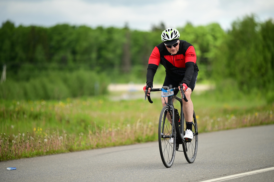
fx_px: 1521
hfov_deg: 10.3
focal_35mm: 200
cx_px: 137
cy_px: 91
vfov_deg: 6.9
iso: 200
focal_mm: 200
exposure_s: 1/1250
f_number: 2.8
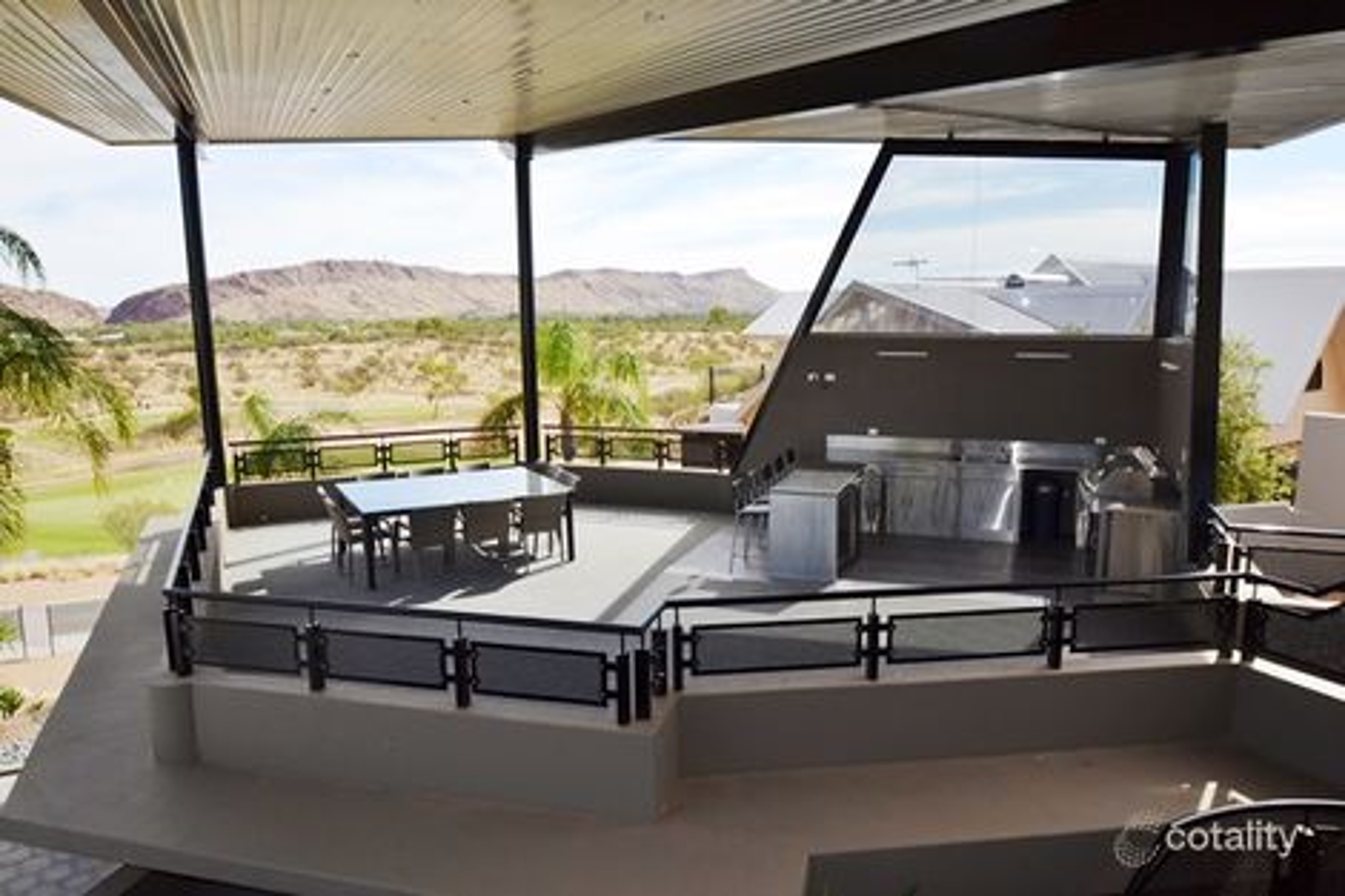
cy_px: 448
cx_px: 672
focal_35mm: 24
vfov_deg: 53.1
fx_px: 896
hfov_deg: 73.8
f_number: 9
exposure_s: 1/200
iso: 100
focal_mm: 16
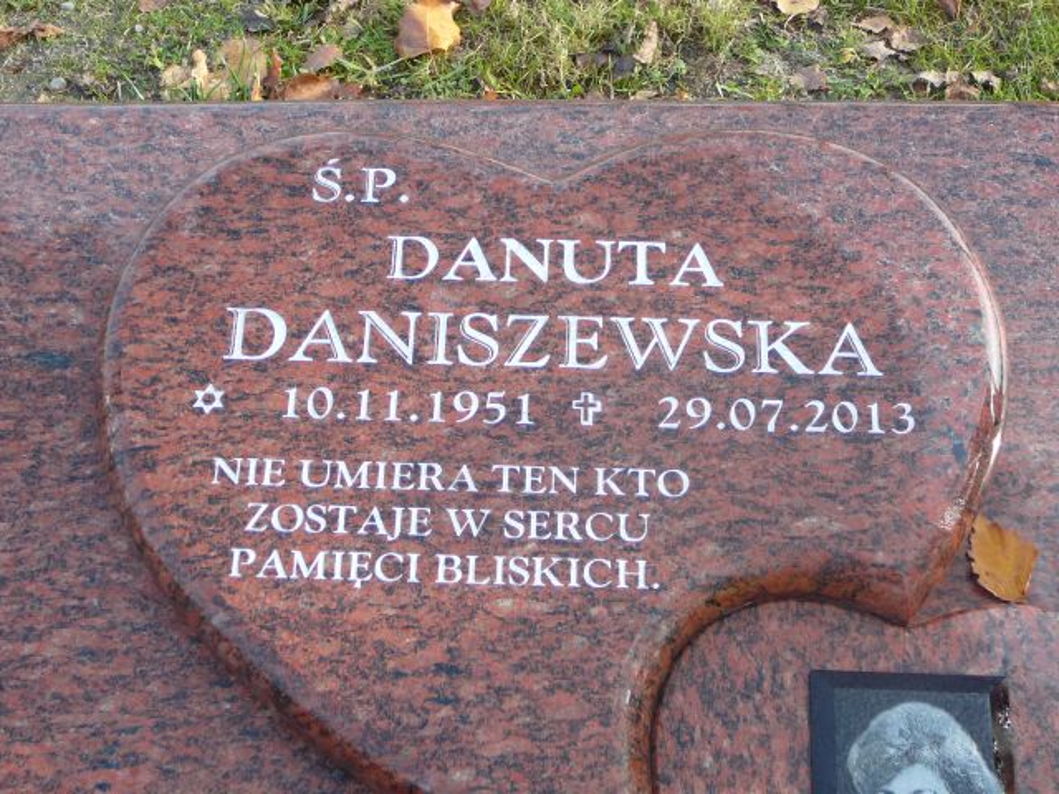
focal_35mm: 61
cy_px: 397
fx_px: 1866
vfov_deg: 24.0
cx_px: 530
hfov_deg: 31.7
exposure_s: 1/100
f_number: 3.6
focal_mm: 9.1
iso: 80
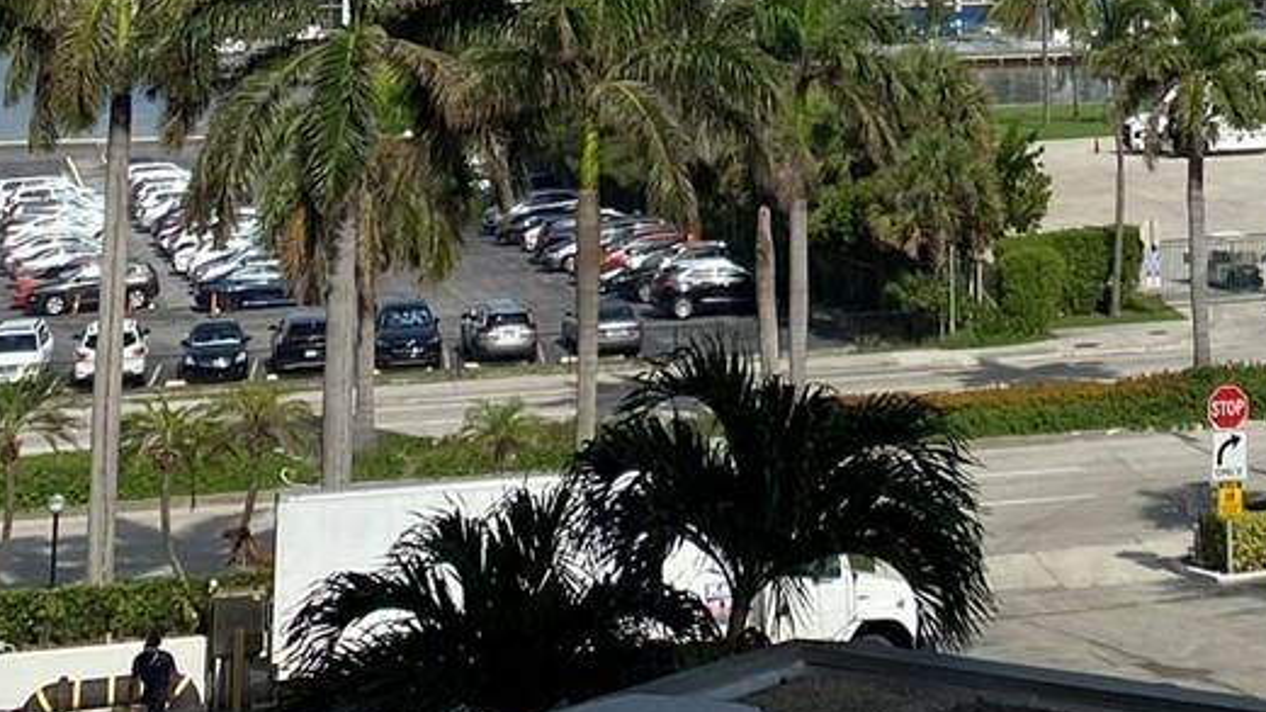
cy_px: -518
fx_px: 2920
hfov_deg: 23.5
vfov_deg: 12.8
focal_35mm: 87
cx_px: 1259
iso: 32
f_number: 1.8
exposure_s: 1/4115
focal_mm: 4.25
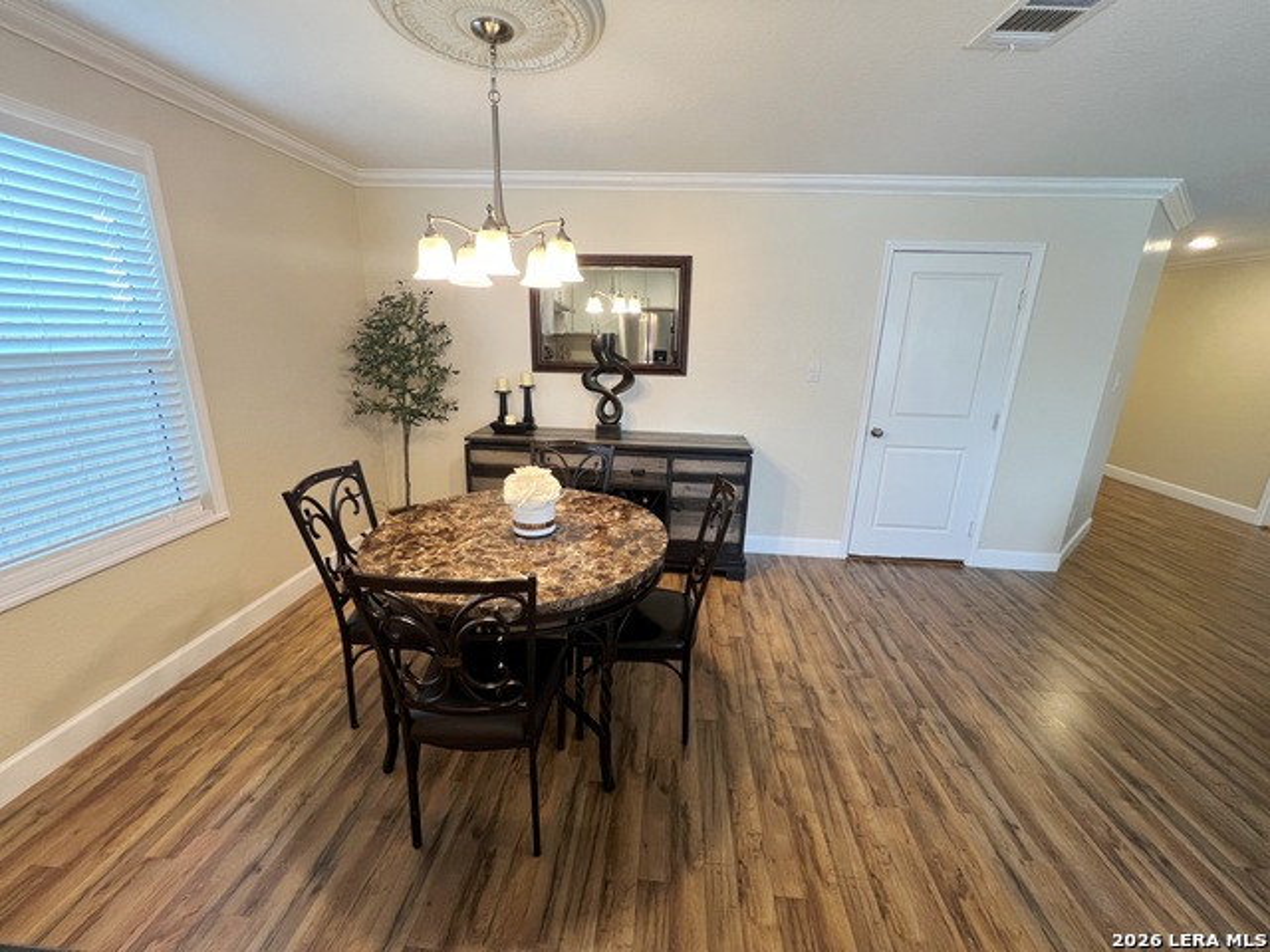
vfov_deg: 89.9
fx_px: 477
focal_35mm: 13
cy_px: 476
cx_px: 635
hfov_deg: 106.2
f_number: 1.8
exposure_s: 1/60
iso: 160
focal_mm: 1.57
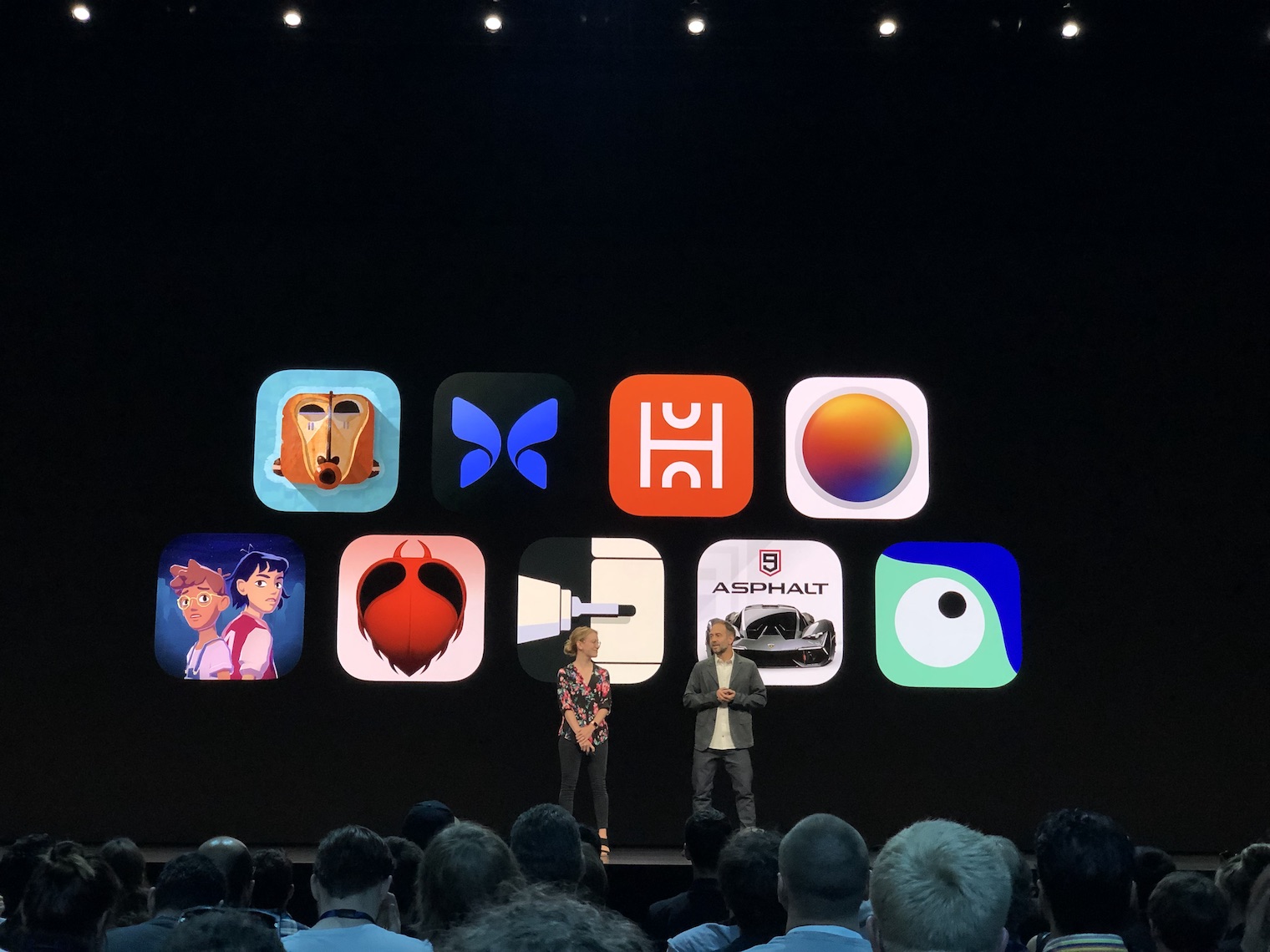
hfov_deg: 36.8
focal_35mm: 52
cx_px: 635
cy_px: 476
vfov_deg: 28.0
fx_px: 1908
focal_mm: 6
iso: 64
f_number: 2.4
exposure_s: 1/60
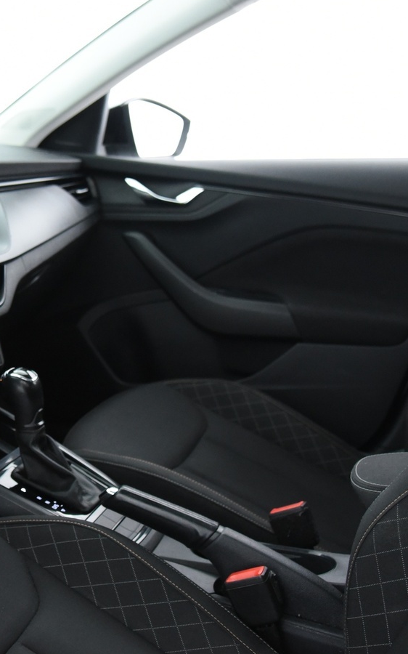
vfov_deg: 45.3
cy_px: 304
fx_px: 783
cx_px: -12
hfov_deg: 27.3
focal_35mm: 44
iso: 4000
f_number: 4
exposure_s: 1/25
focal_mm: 24
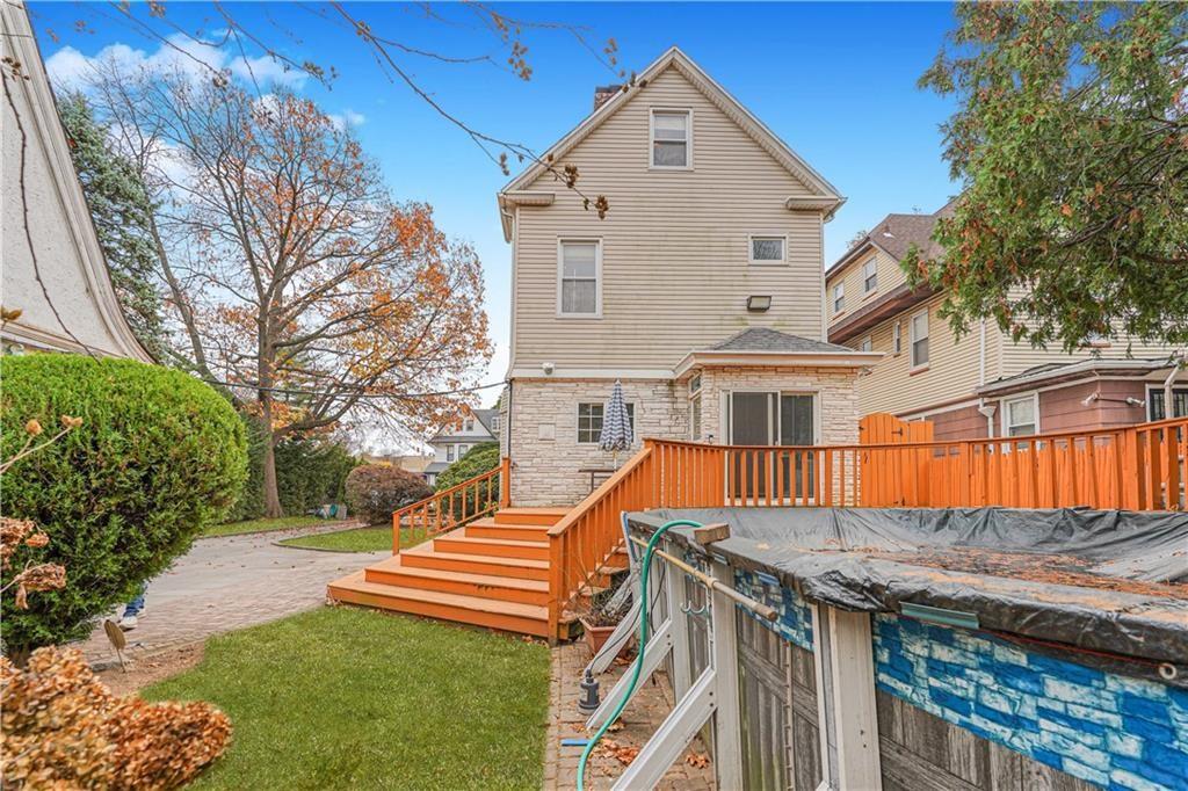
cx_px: 594
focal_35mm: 16
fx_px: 528
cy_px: 396
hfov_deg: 96.8
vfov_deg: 73.7
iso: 100
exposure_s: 1/125
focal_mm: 16
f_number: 5.6
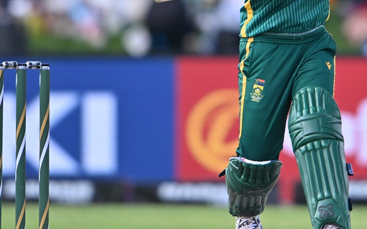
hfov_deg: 1.8
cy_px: 68
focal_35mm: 1157
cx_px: 268
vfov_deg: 1.1
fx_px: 11569
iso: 320
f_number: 4.5
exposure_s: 1/1000
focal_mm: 600
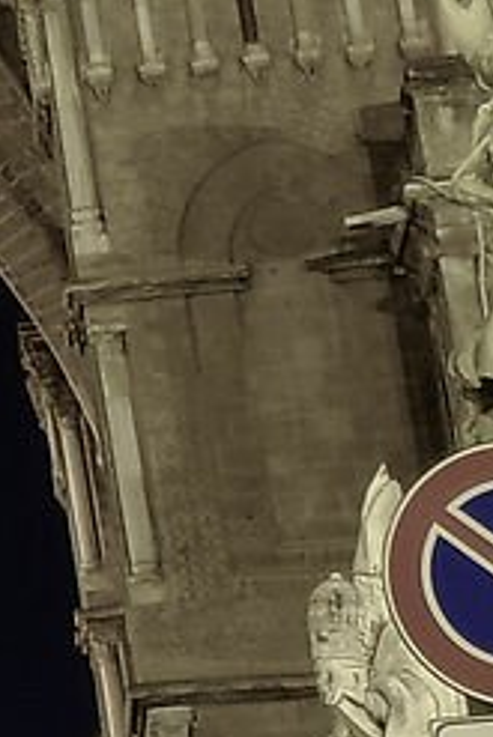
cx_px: -3018
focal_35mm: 311
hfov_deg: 3.5
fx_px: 6379
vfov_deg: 6.5
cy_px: -534
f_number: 18
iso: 200
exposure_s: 30
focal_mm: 21.4
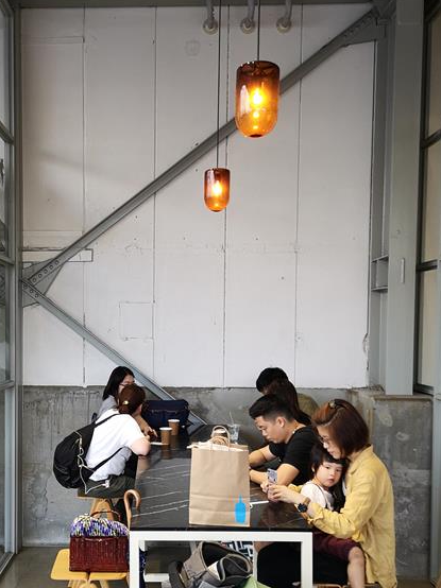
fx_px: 663
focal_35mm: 39
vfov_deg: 47.6
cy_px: 350
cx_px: 137
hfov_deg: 36.3
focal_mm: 3.95
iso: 100
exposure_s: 1/50
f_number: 1.8
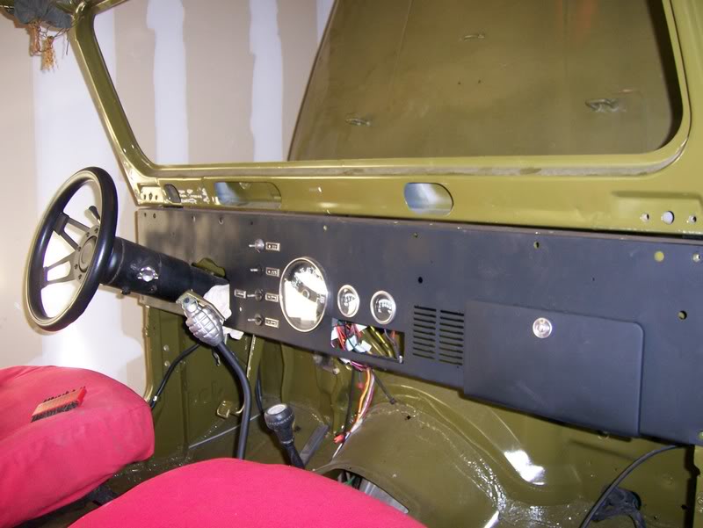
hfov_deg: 51.3
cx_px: 352
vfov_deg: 39.7
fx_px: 732
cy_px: 264
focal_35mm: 36
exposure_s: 1/60
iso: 125
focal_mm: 6
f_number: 2.8
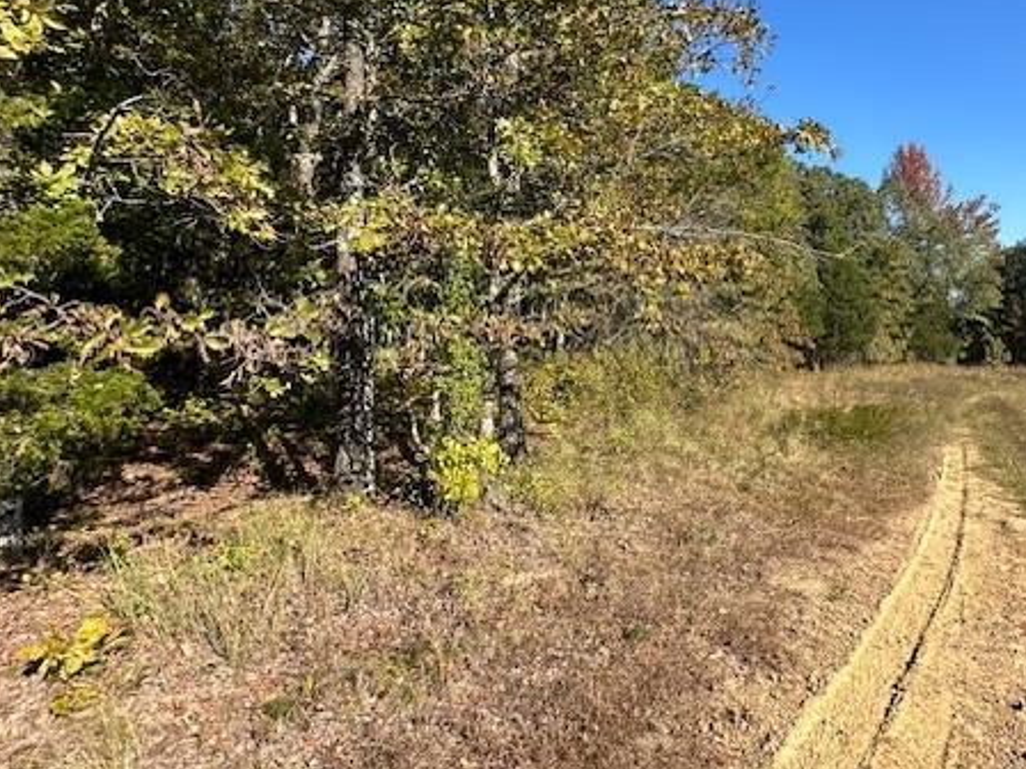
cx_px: 634
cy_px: 263
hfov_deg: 80.4
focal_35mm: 20
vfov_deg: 64.4
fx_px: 593
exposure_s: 1/855
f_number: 2.2
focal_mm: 2.22
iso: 40
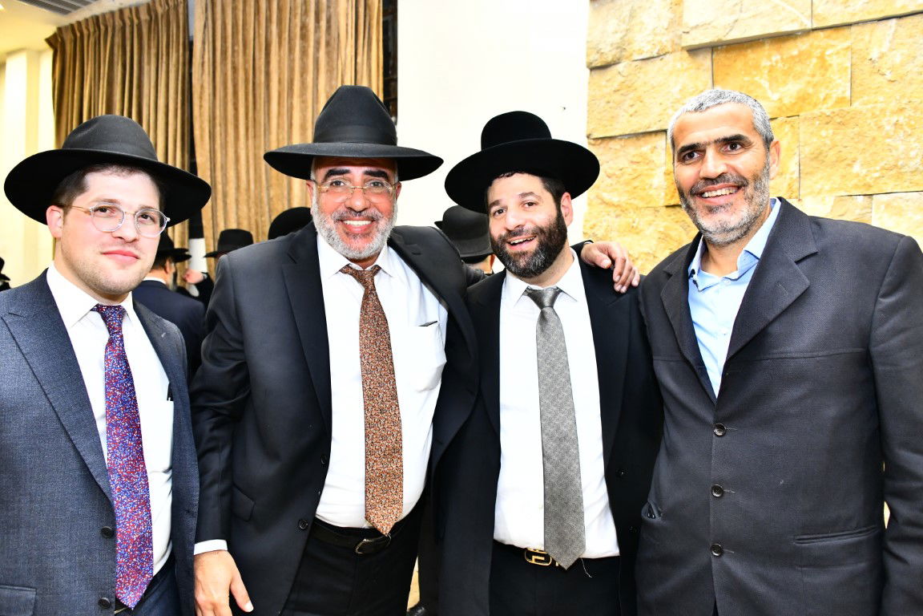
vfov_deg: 46.4
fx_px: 718
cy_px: 308
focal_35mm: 28
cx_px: 462
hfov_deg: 65.5
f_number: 5.6
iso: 2500
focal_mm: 28
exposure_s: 1/125
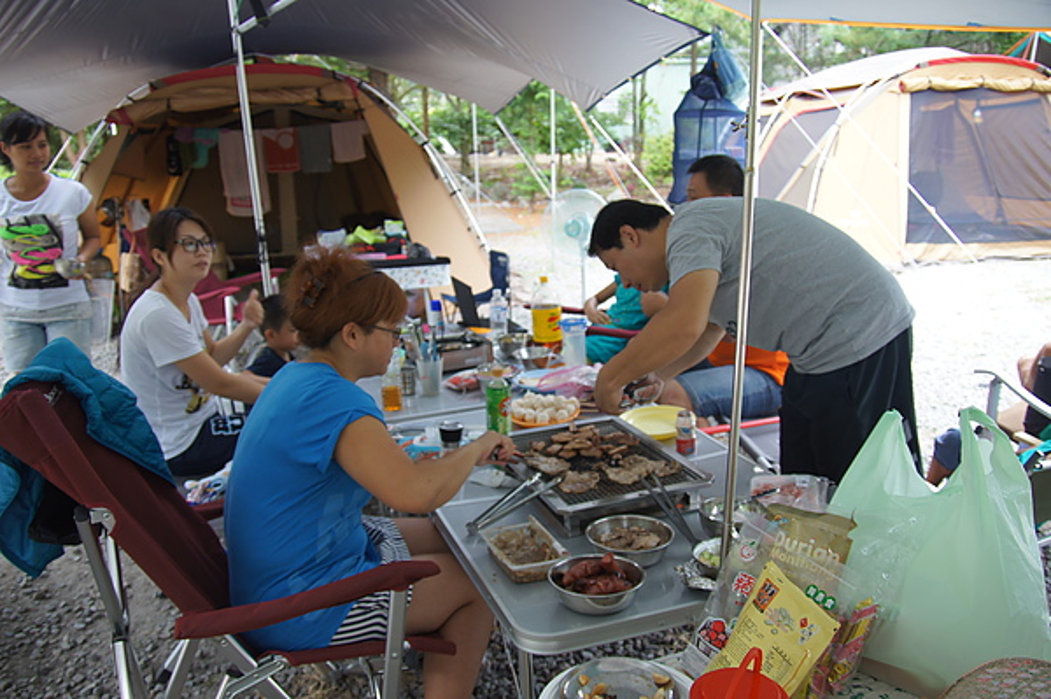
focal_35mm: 30
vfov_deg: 43.5
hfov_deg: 62.0
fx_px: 875
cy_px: 350
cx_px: 526
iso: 100
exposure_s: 1/40
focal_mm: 20
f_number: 4.5
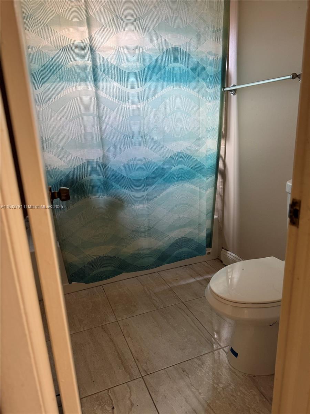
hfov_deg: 56.8
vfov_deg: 71.6
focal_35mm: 24
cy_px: 207
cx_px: 155
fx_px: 287
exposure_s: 1/60
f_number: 1.78
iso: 160
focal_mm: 6.76
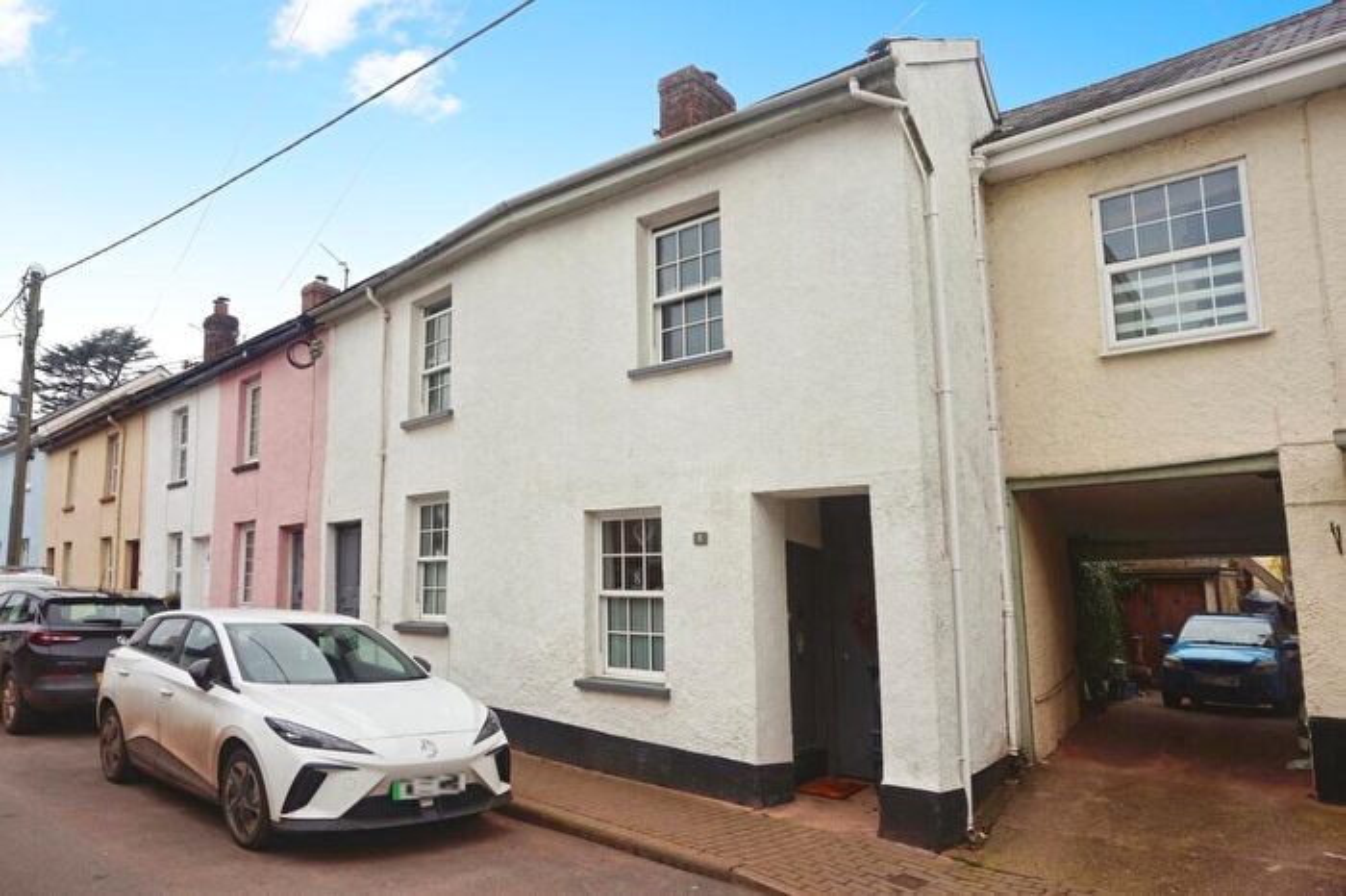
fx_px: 897
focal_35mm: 24
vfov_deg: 53.1
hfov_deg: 73.8
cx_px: 673
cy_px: 448
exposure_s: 1/80
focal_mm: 16
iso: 100
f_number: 8
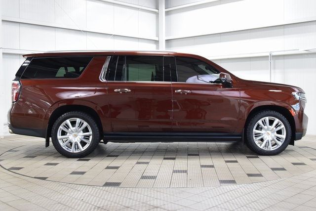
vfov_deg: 30.9
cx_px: 158
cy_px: 106
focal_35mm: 44
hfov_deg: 45.0
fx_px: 382
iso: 800
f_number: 6.3
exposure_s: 1/15
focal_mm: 29
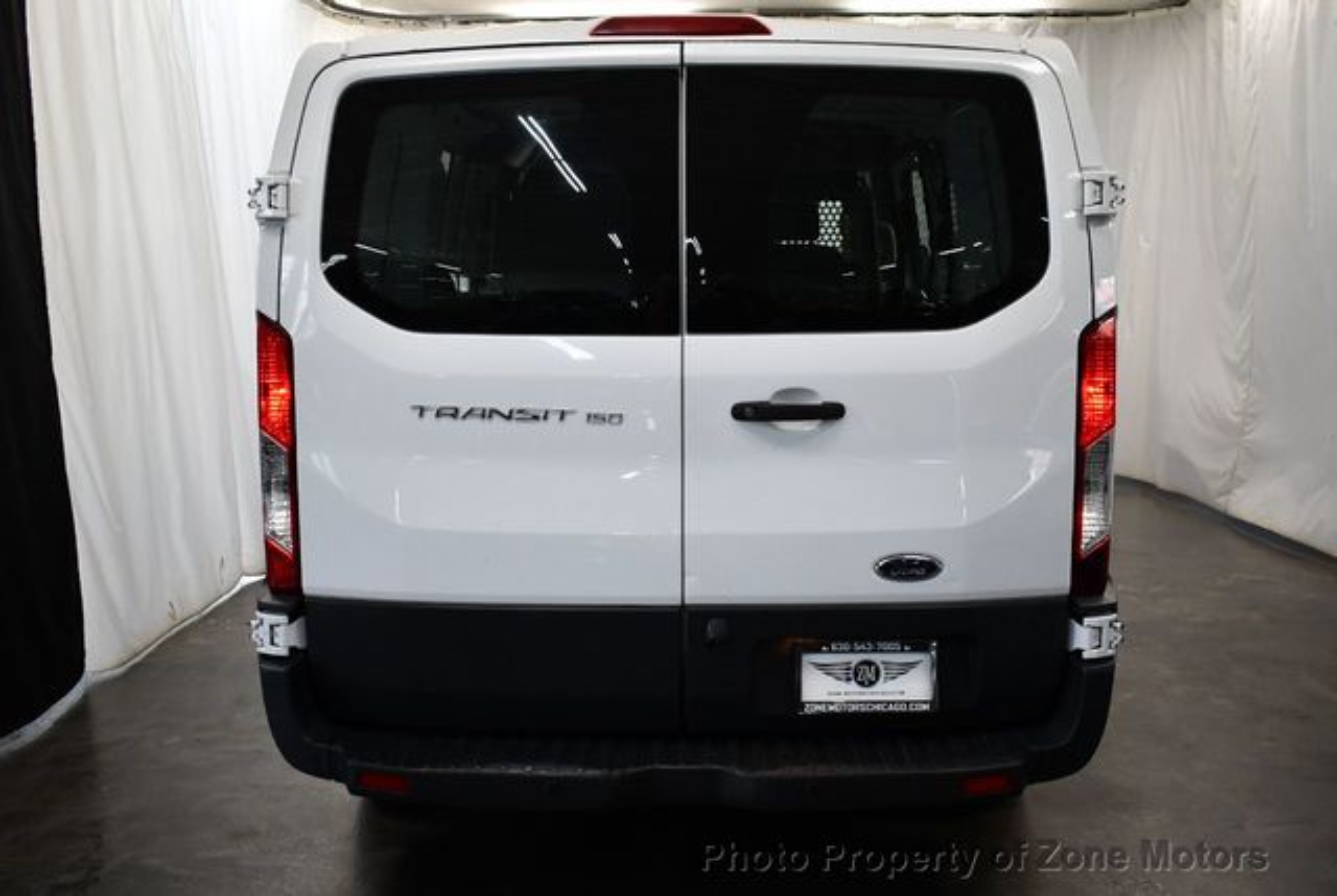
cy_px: 448
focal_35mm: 36
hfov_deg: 53.1
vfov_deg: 37.0
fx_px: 1339
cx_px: 668
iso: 800
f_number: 3.5
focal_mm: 18
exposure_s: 1/250
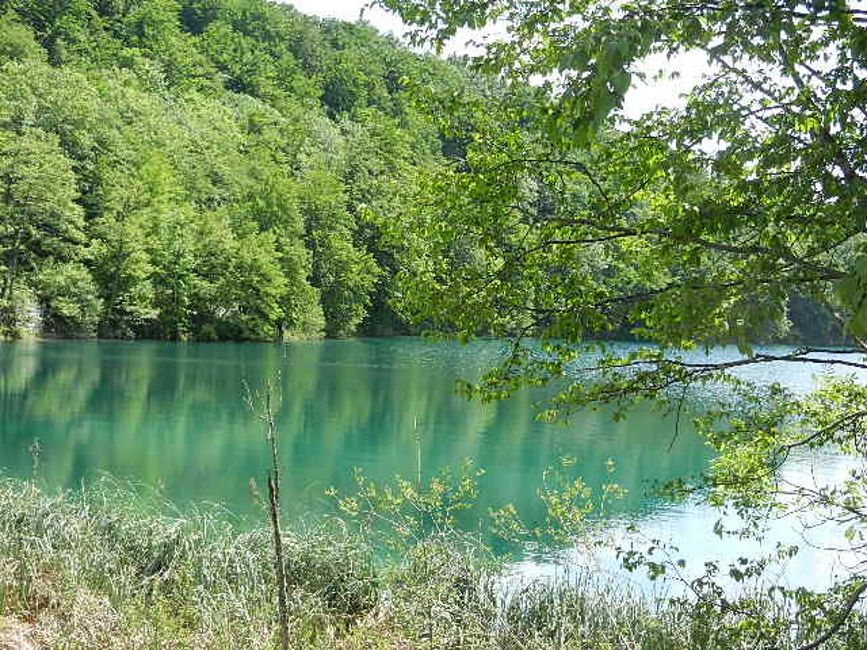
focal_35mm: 53
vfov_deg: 27.5
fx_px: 1327
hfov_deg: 36.2
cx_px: 434
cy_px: 325
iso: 160
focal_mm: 9.4
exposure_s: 1/400
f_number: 4.4
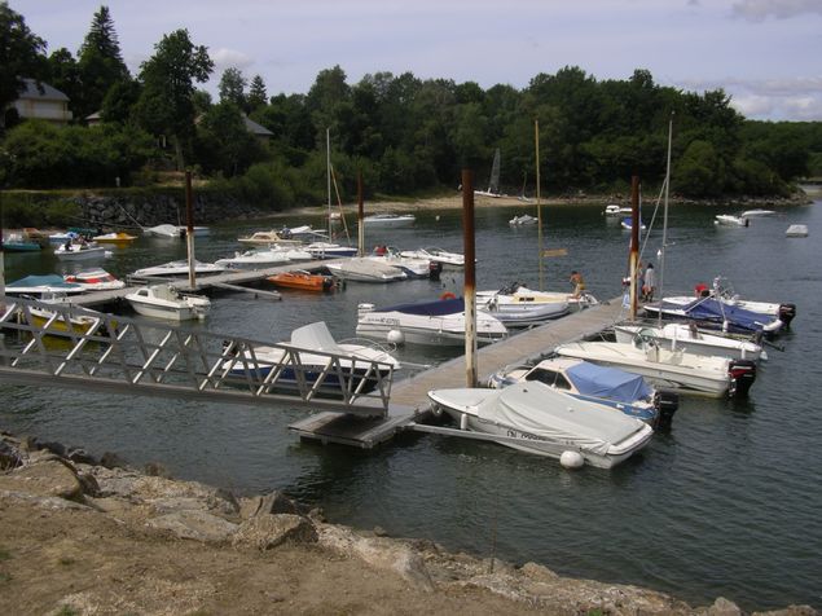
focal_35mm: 38
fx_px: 902
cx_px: 411
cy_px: 308
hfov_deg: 49.0
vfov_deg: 37.7
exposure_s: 1/800
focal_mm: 5.8
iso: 50
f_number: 4.1
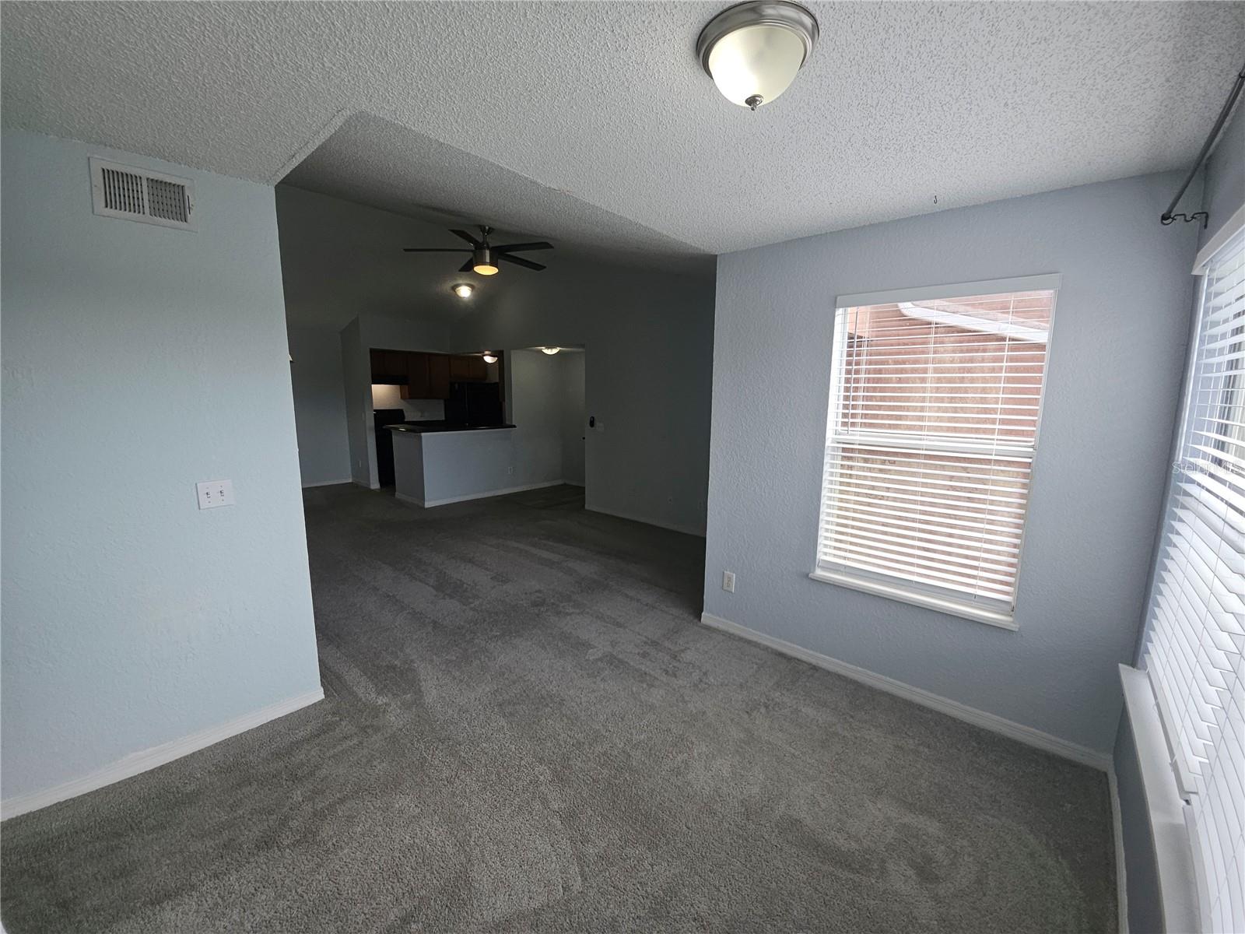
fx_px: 468
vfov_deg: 89.9
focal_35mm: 13
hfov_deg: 106.2
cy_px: 467
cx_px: 622
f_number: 2.2
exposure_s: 1/120
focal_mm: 1.7
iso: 50
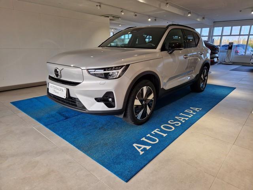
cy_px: 95
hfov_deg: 73.9
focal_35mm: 23
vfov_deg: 58.9
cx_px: 126
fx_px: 168
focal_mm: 5.4
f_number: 1.8
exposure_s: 1/180
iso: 50
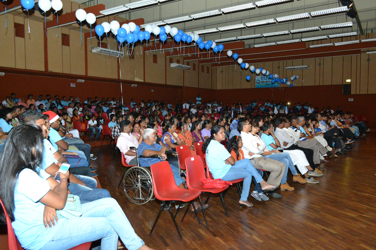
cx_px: 188
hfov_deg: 67.4
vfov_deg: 47.9
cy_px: 125
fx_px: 282
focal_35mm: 27
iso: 3200
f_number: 5
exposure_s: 1/80
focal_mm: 18
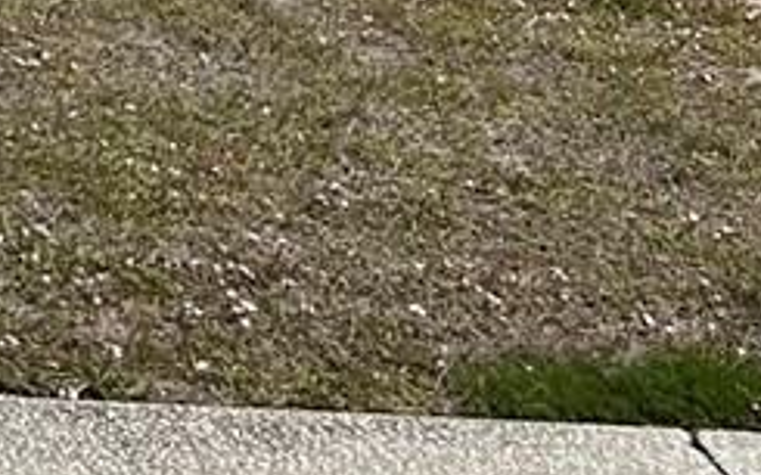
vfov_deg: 6.6
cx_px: -1093
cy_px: -1000
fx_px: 3732
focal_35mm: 180
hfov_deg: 10.1
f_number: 1.5
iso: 50
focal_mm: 5.7
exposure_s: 1/6211
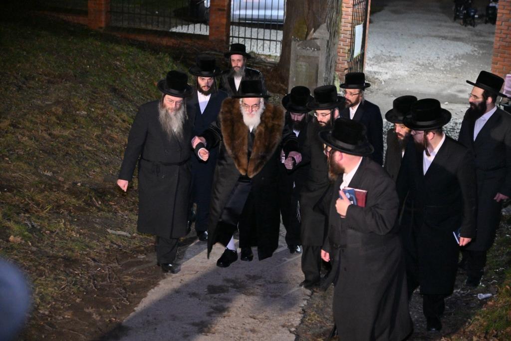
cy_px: 170
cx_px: 256
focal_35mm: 66
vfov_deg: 20.6
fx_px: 937
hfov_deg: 30.5
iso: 2500
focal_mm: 66
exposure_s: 1/125
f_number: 4
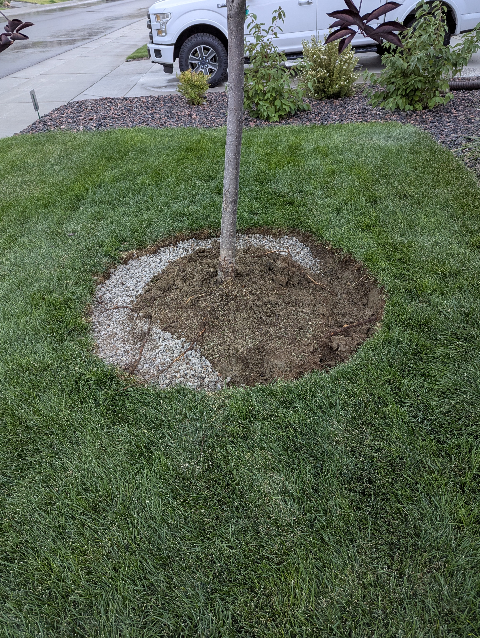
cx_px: 223
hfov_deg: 53.1
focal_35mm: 26
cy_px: 323
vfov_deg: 67.2
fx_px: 479
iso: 116
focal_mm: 6.81
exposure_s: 1/214
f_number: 1.85
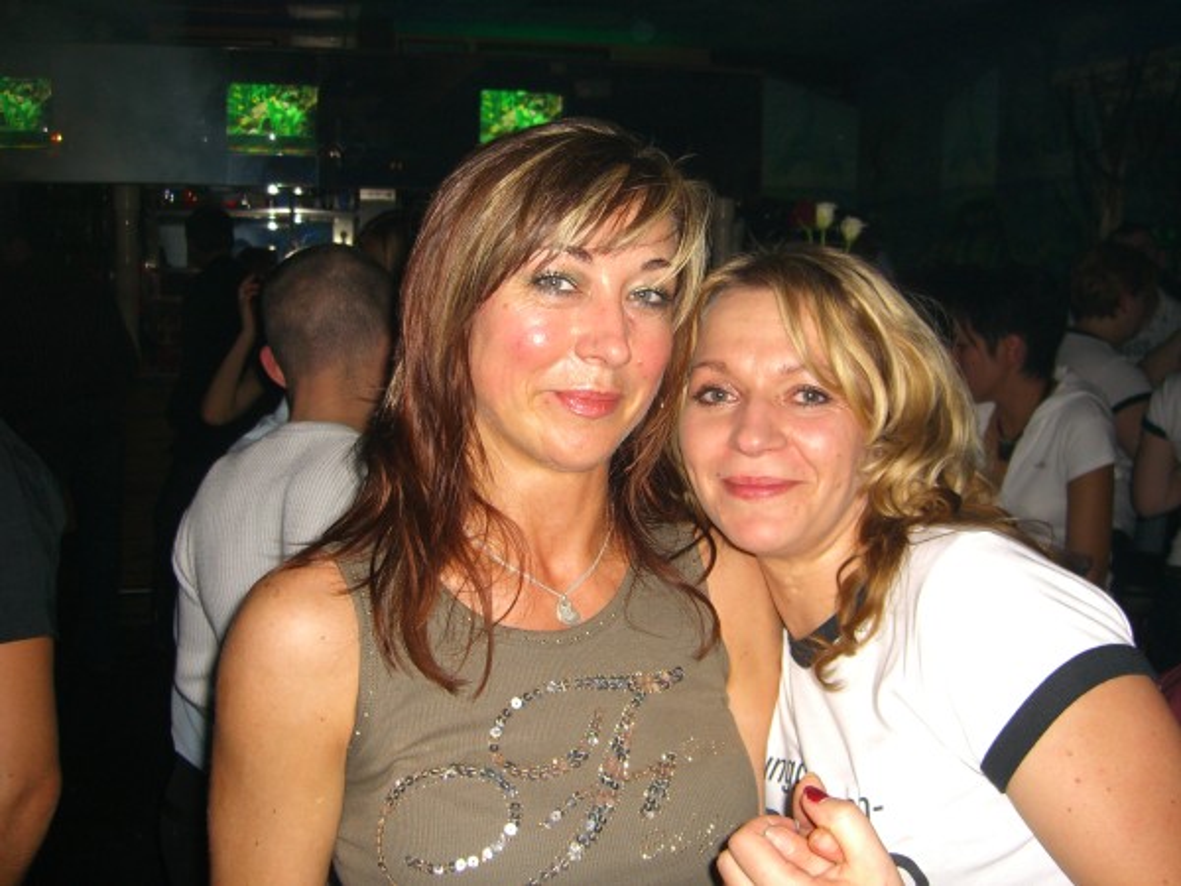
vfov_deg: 37.7
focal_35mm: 38
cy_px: 443
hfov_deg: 49.0
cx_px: 590
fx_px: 1296
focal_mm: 7.9
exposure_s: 1/60
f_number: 2.8
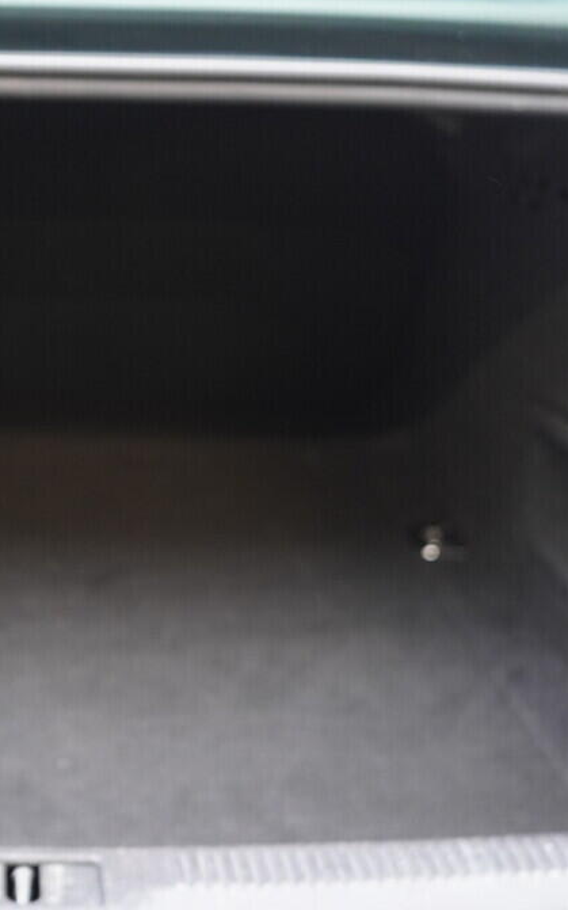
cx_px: -3
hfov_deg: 22.2
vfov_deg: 36.3
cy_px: 462
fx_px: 1388
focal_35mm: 56
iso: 800
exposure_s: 1/40
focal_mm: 24
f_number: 2.8
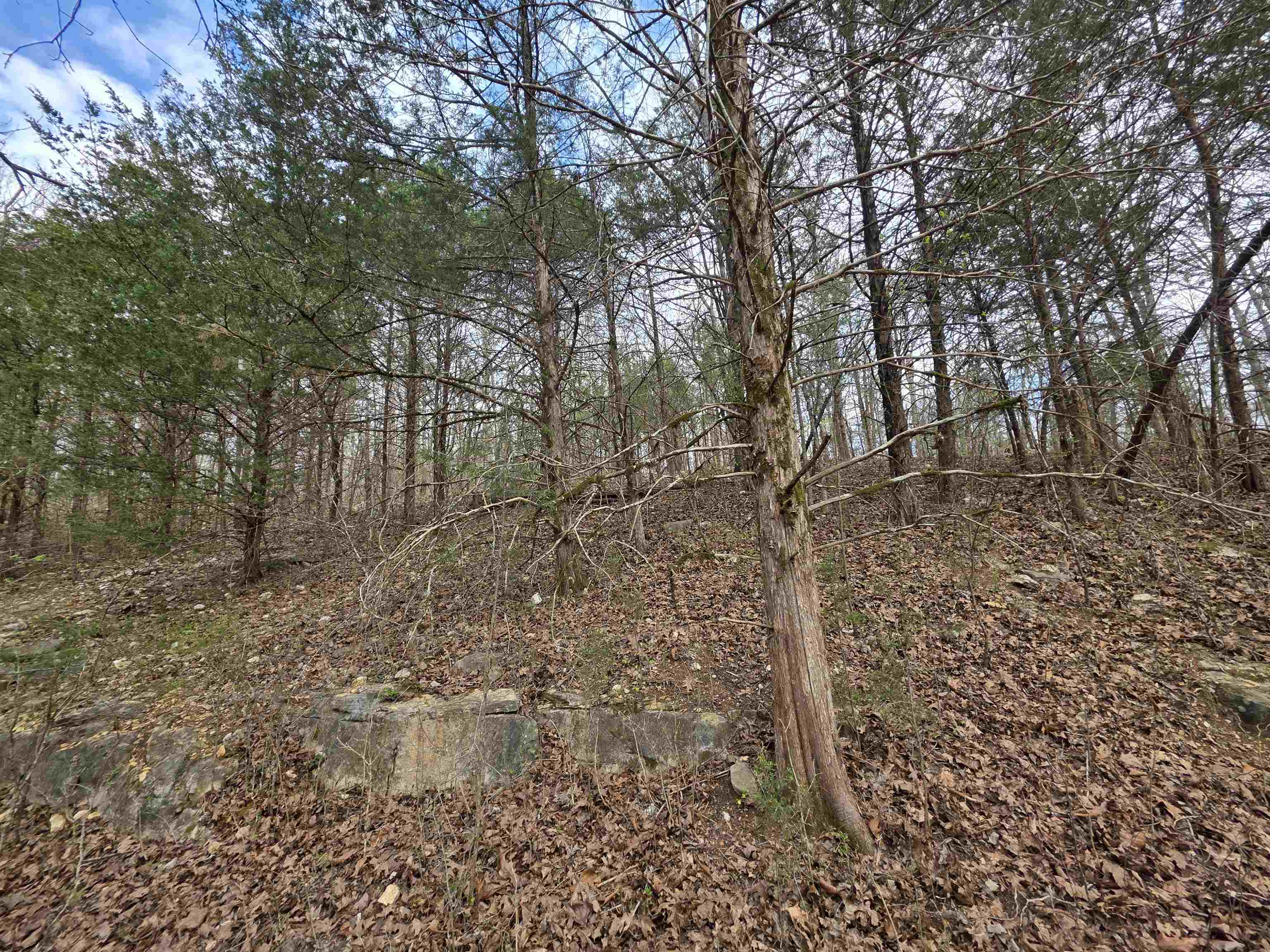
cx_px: 635
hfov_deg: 106.2
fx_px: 477
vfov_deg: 89.9
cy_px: 476
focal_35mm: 13
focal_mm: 2.2
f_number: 1.9
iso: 40
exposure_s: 1/305
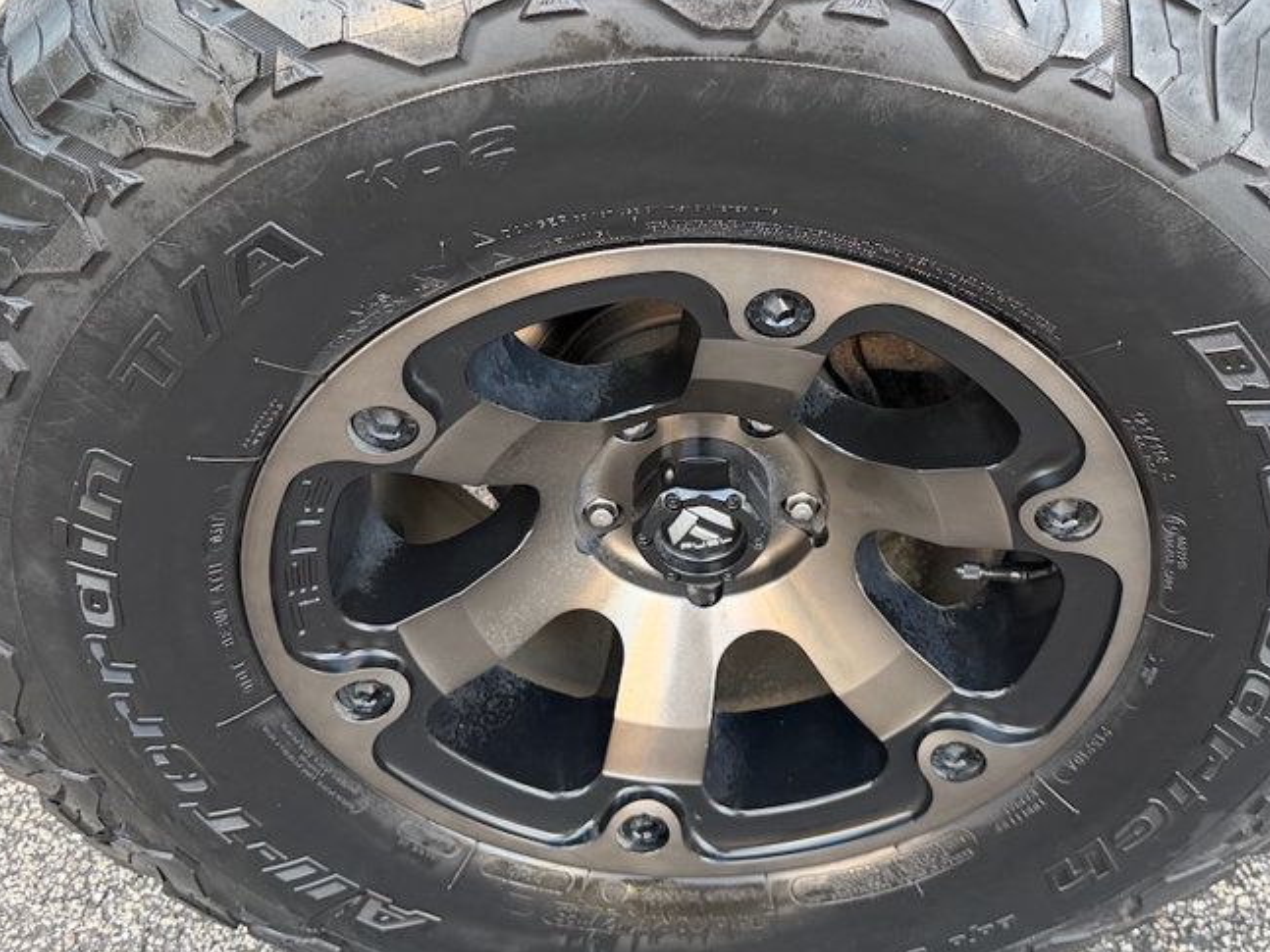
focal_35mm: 38
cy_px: 359
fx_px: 1394
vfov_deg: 37.5
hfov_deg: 48.8
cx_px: 736
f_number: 1.78
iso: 200
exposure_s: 1/61
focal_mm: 6.76
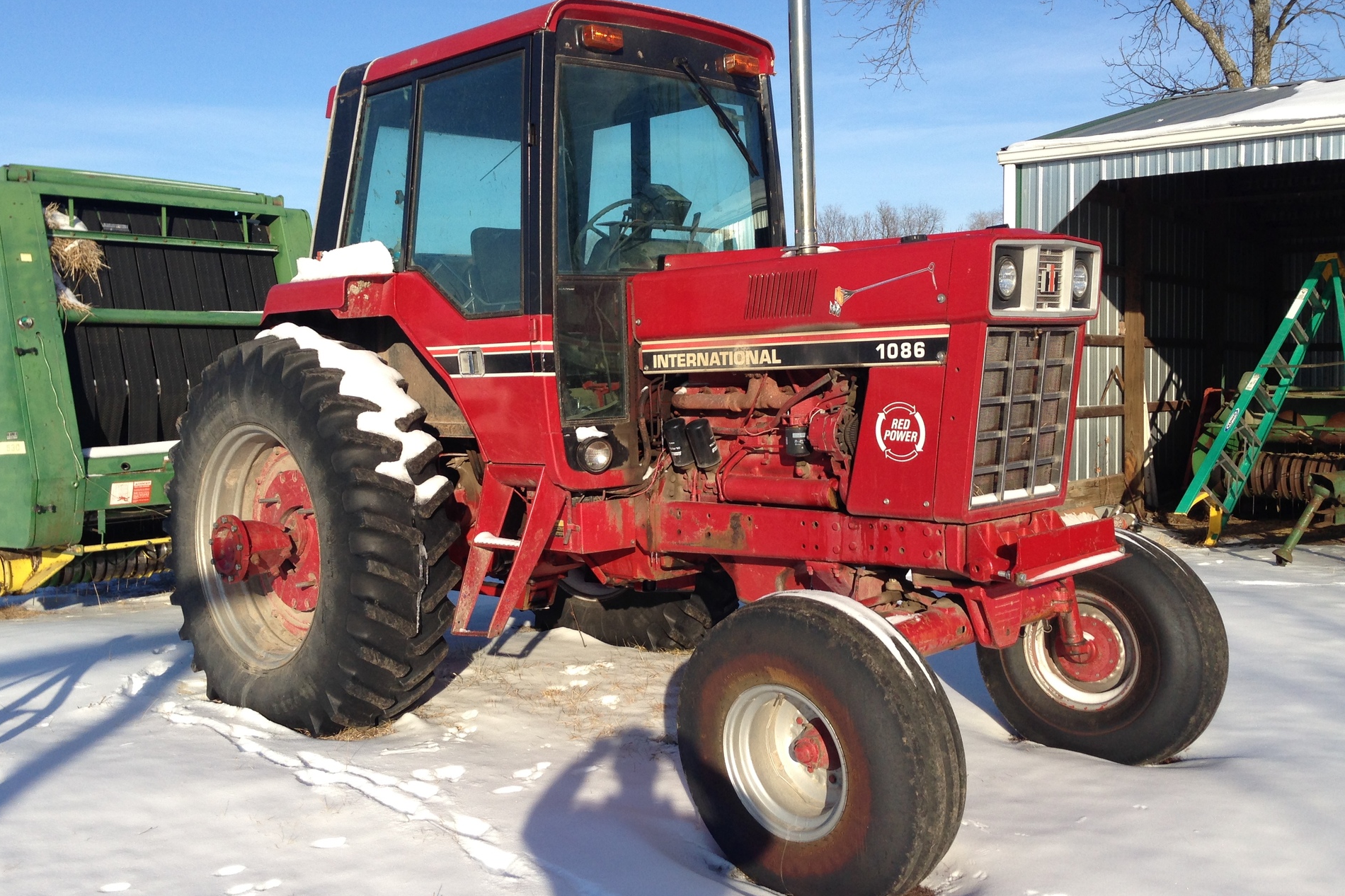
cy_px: 395
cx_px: 630
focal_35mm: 37
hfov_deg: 51.9
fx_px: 1382
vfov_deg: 35.9
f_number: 2.4
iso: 50
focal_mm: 4.12
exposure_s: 1/1466
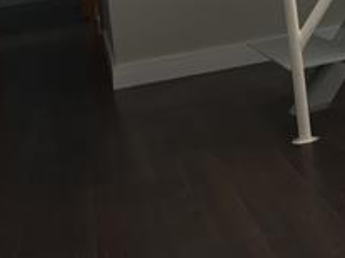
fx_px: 1006
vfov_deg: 13.5
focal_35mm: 101
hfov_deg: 18.5
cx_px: 407
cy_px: -165
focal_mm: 4.15
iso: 32
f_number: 2.2
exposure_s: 1/40
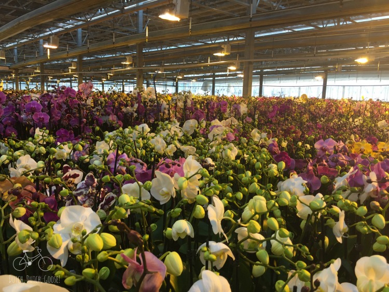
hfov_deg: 61.6
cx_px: 194
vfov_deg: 48.3
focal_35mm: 29
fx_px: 326
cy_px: 146
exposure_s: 1/100
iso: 50
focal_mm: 4.15
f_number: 2.2
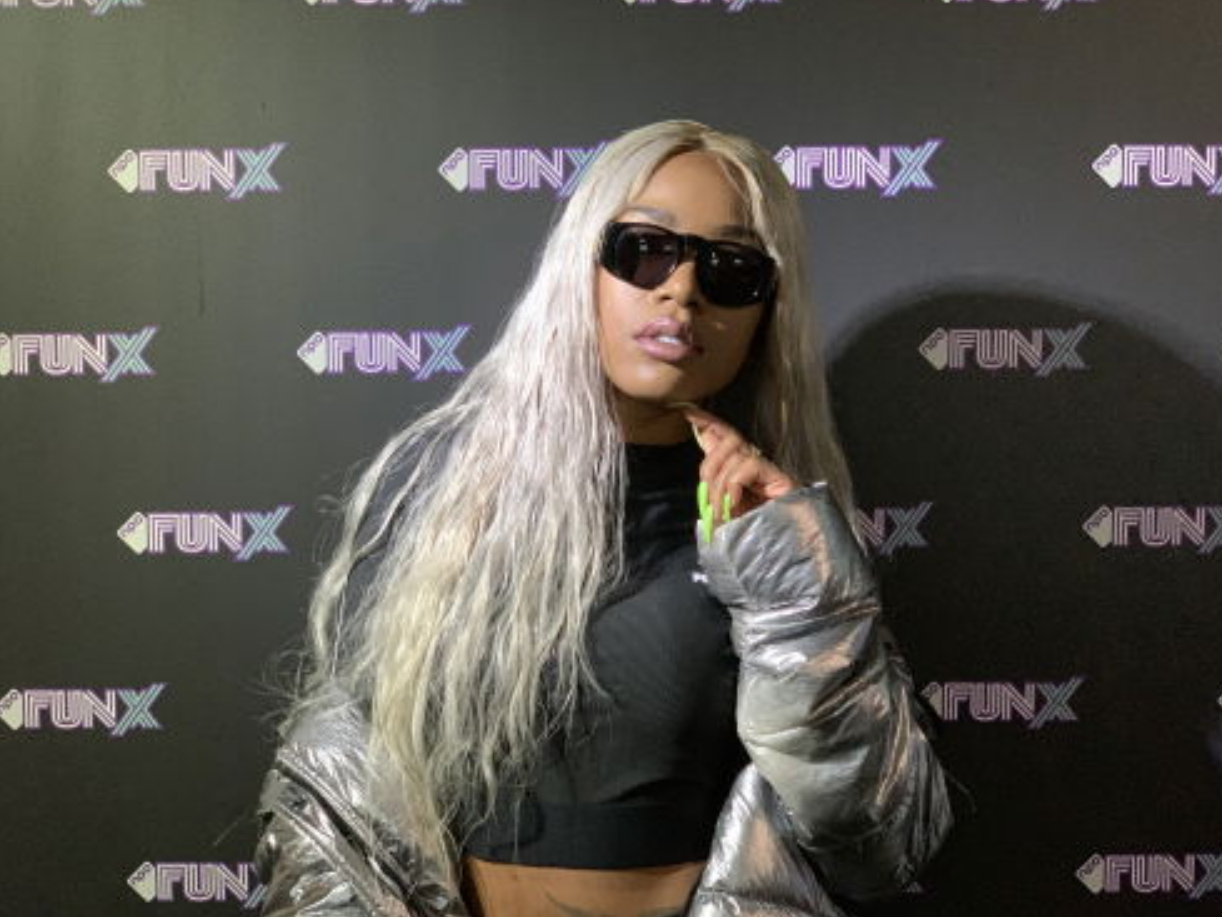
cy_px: 451
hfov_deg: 36.2
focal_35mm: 53
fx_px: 1871
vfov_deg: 27.5
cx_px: 620
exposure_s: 1/41
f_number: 2.4
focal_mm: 6
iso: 400
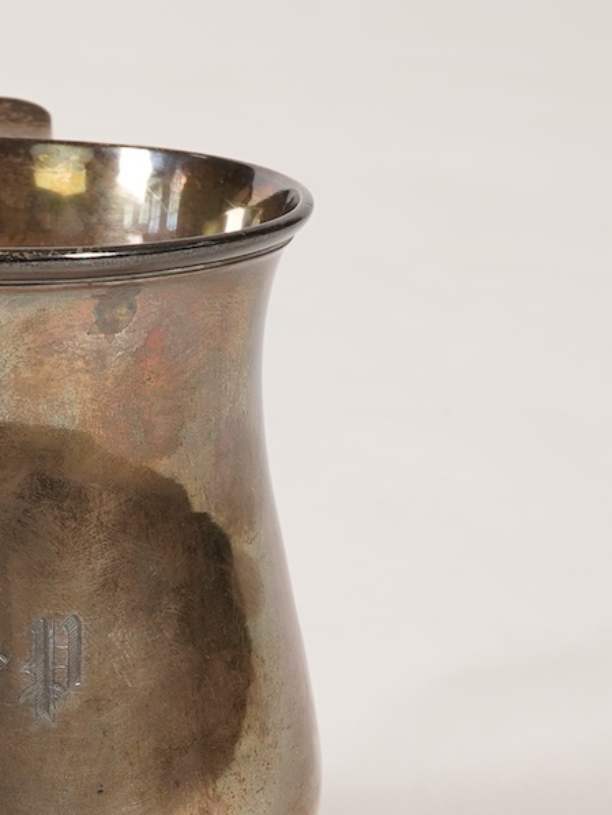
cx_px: -59
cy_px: 663
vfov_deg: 16.0
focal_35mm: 122
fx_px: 2874
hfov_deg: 12.0
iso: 400
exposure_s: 1/125
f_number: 16
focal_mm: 30
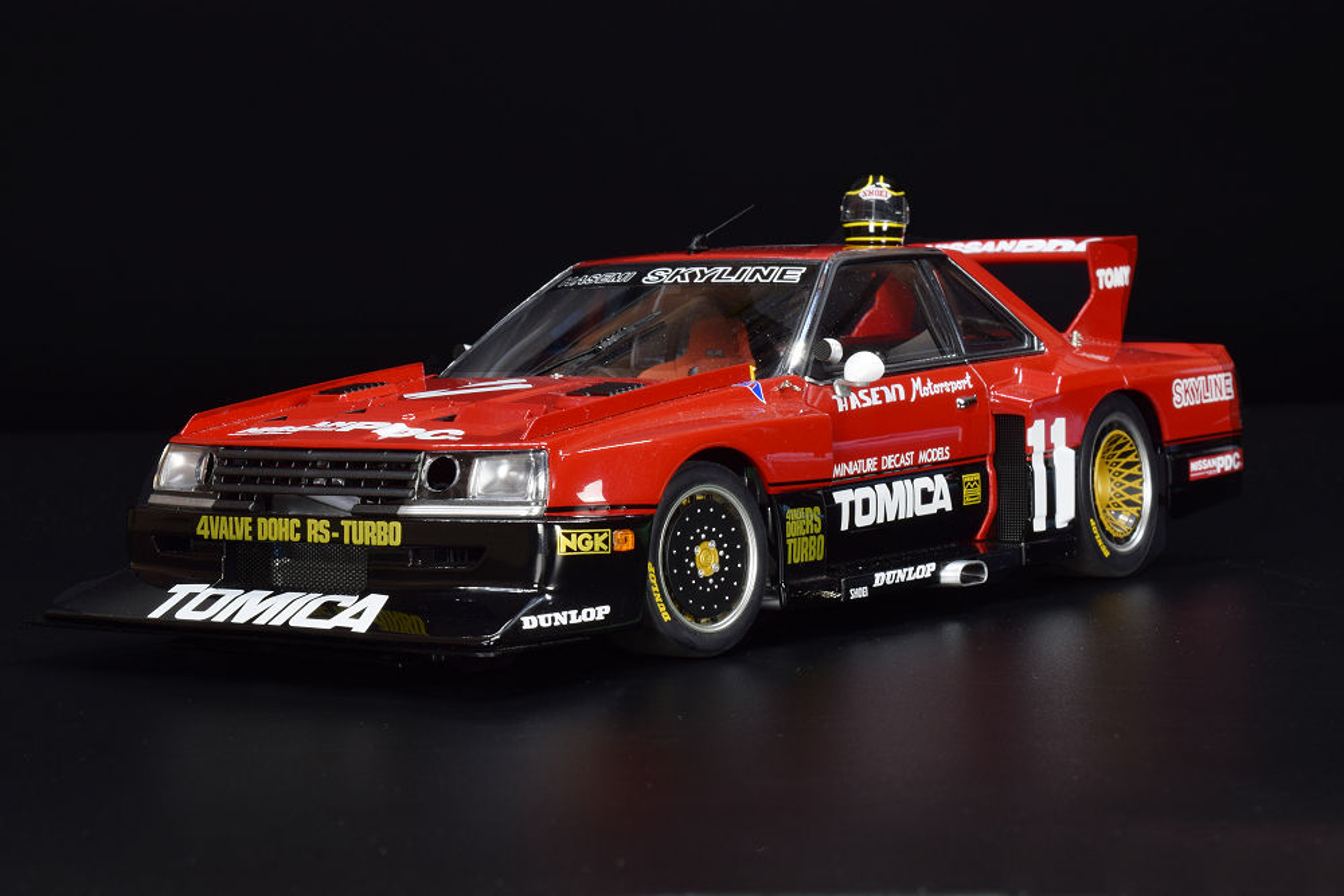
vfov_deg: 17.5
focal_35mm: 78
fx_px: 2912
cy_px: 448
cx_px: 672
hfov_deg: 26.0
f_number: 22
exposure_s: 1.3
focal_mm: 52
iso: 100
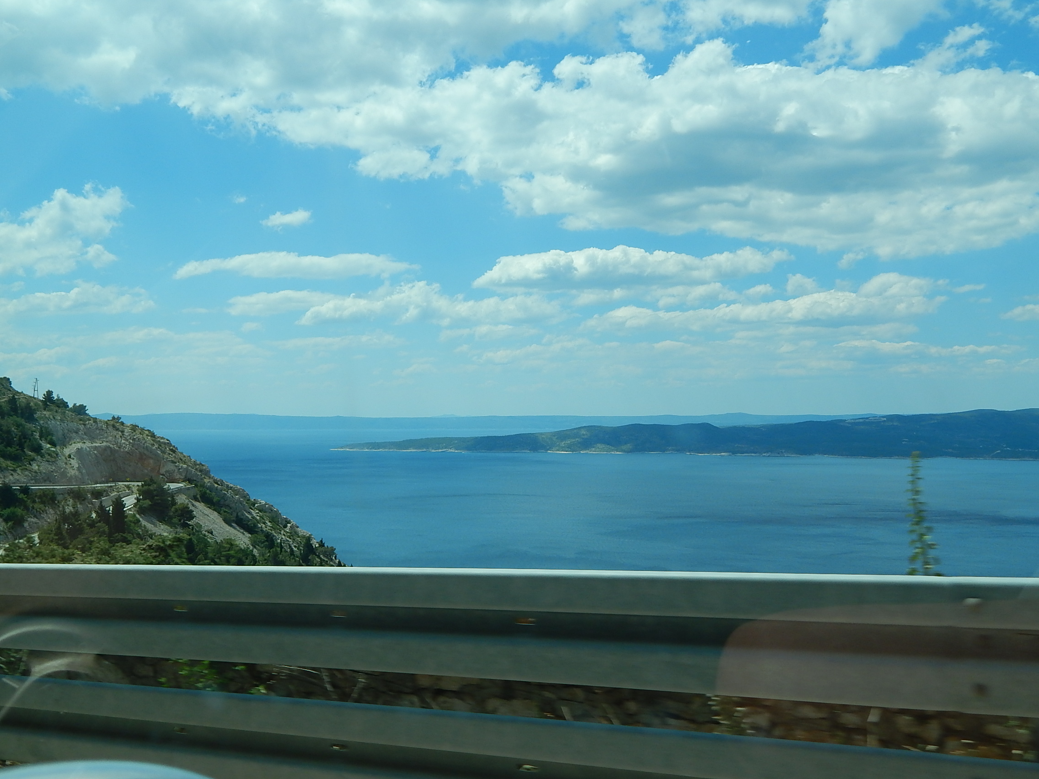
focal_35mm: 38
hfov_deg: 49.0
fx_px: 1141
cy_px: 390
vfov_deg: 37.7
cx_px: 520
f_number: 6.9
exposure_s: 1/400
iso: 125
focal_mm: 6.8
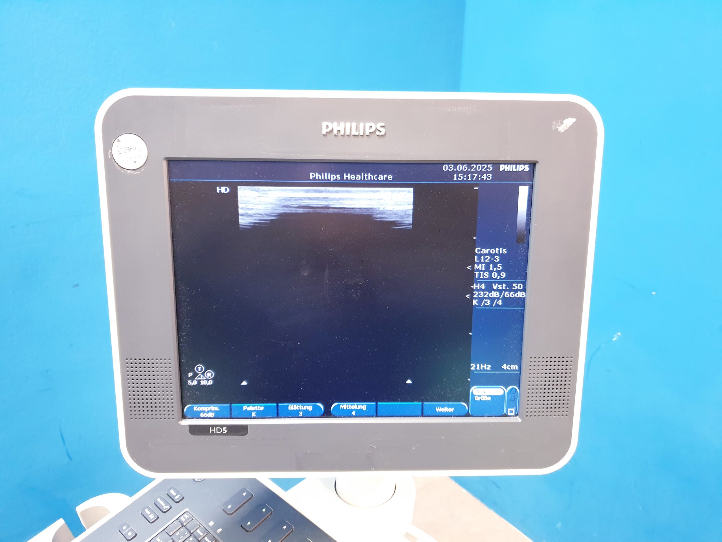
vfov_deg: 53.1
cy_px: 271
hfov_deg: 67.3
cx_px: 361
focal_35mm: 26
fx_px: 542
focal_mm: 4.3
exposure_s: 1/33
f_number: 1.5
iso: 320
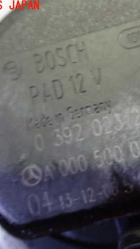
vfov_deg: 46.4
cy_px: 124
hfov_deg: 26.8
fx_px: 290
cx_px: 105
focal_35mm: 44
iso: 1250
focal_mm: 5.4
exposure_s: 1/30
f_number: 2.3
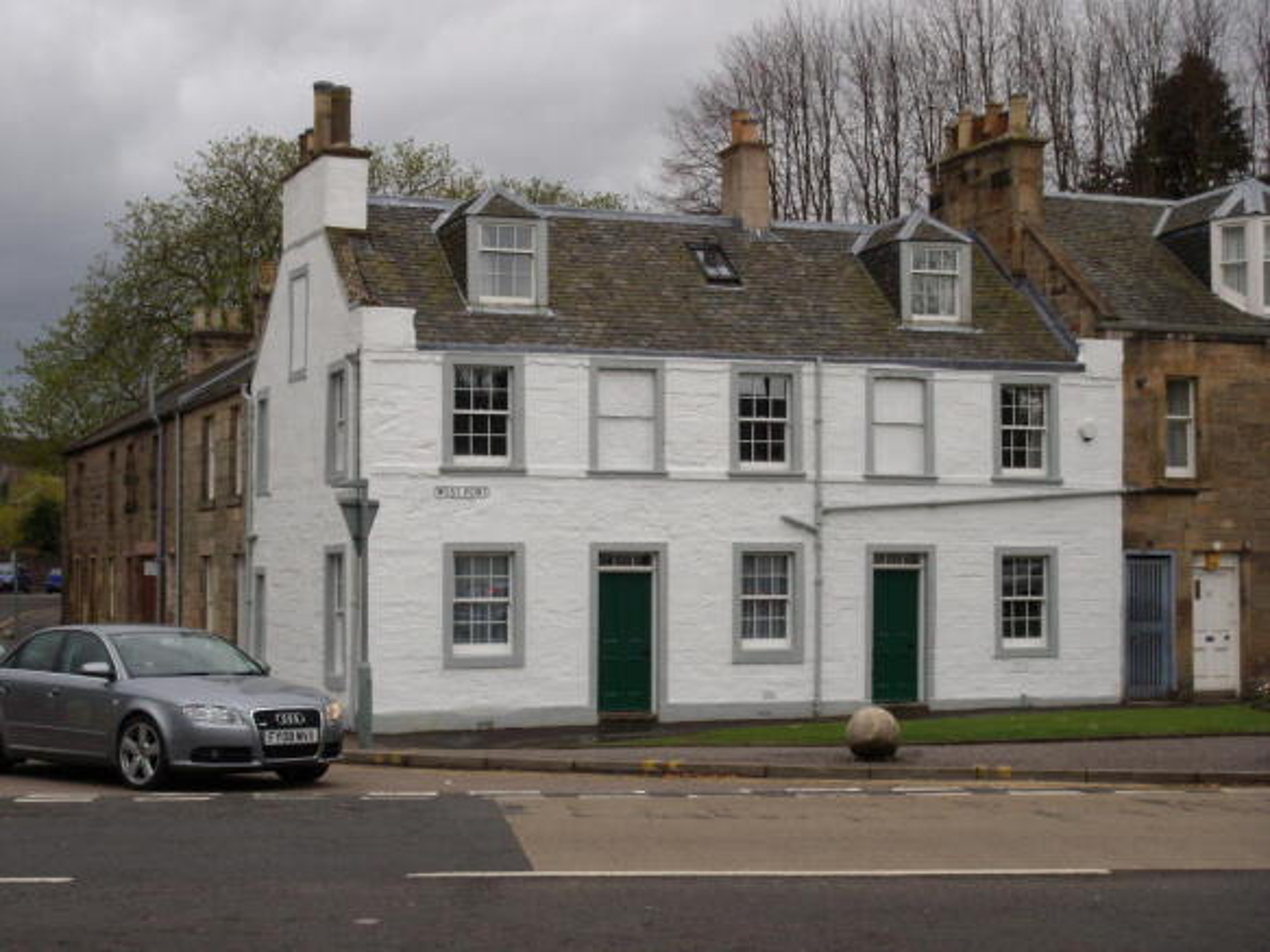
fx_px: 1944
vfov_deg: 27.5
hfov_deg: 36.2
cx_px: 635
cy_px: 476
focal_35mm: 53
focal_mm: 8.9
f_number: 6
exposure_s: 1/90.9
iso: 64
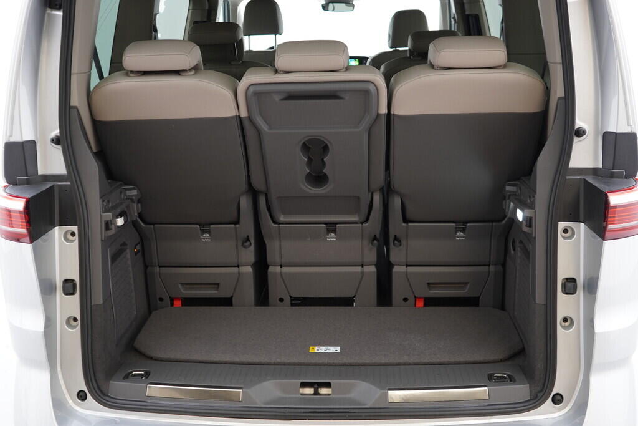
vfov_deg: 36.9
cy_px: 213
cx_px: 319
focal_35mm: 36
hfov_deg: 53.1
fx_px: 638
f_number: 2.8
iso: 250
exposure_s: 1/40
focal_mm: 24
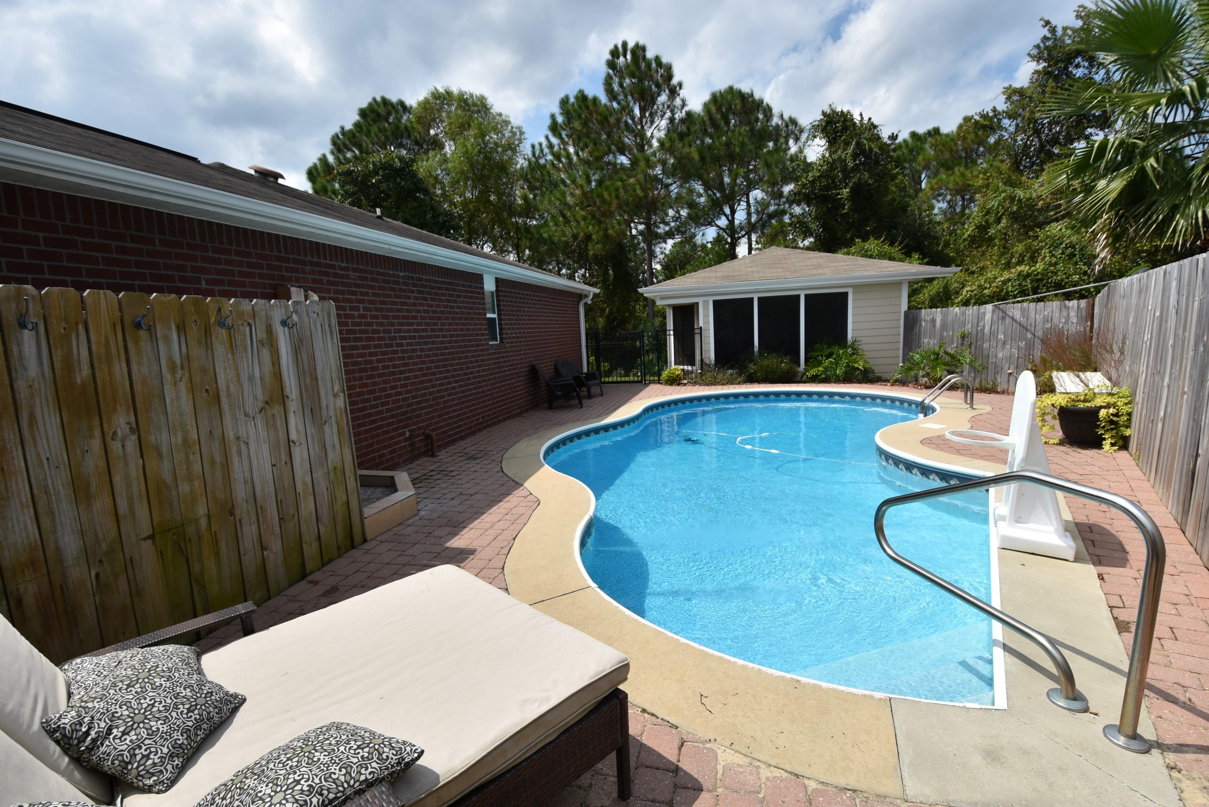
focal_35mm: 15
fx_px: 504
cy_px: 404
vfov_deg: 77.4
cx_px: 604
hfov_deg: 100.4
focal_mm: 10
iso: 125
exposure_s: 1/500
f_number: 8
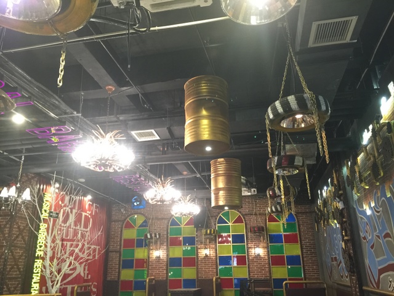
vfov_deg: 48.2
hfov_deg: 61.7
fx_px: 330
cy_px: 148
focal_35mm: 29
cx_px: 197
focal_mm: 4.15
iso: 125
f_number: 2.2
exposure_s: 1/10
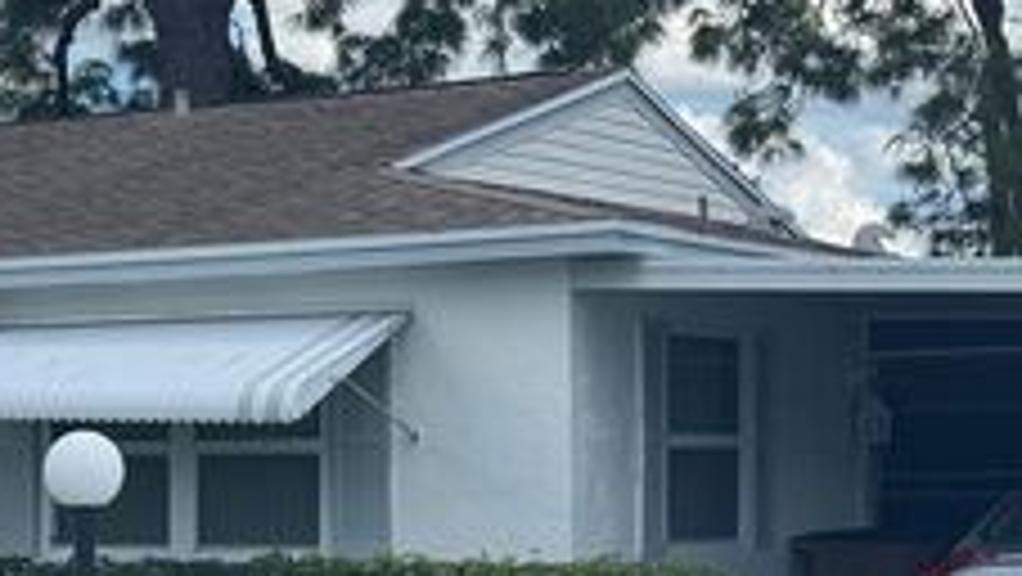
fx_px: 3118
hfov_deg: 18.0
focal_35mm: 115
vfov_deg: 10.5
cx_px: -86
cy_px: 542
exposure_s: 1/3610
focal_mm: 6.76
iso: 64
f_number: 1.78
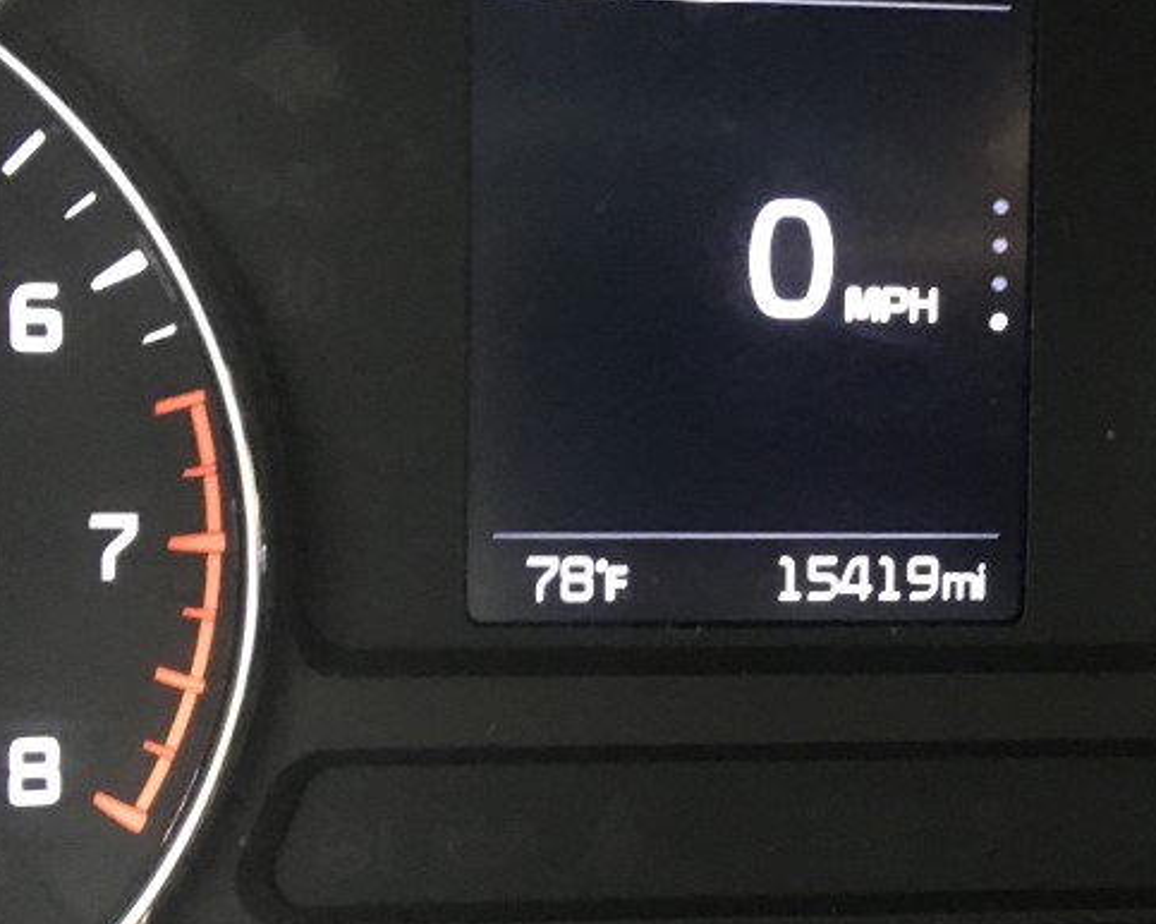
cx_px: 828
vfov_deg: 25.4
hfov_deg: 31.1
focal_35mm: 60
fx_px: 2052
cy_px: 452
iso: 250
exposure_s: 1/15
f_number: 2.2
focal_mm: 4.15
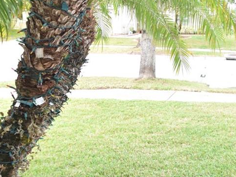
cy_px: 52
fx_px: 327
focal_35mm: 48
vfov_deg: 29.9
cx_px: 239
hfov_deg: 35.6
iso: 400
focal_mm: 10
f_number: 4
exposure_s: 1/60
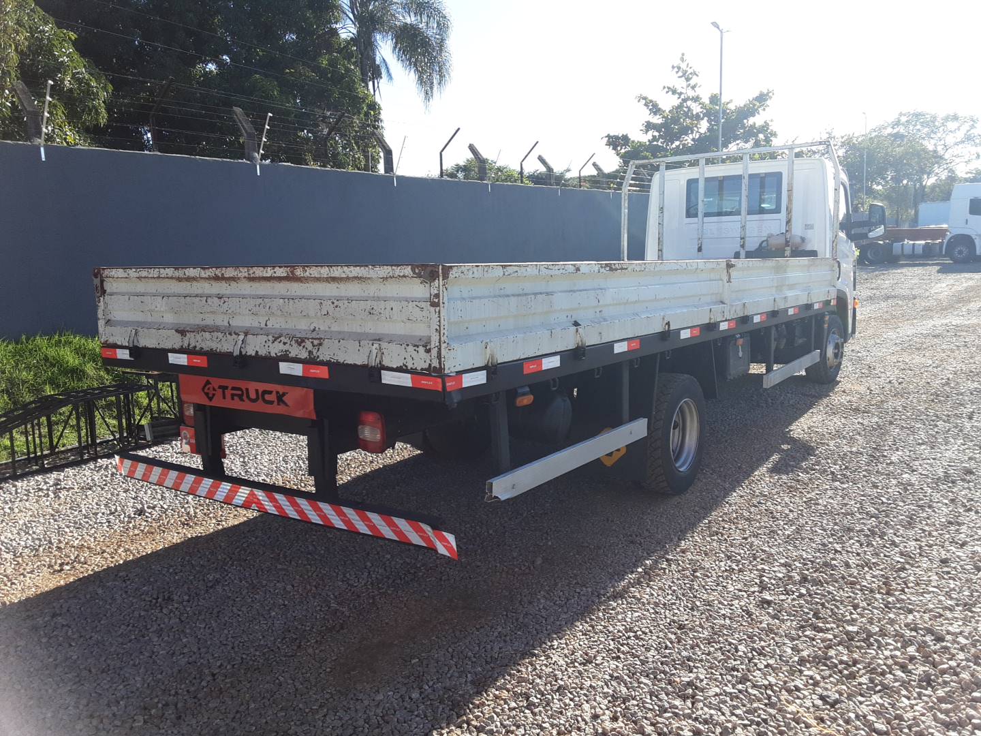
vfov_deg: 49.7
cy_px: 368
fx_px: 794
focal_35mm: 28
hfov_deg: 63.4
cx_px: 490
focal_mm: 2.9
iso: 40
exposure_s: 1/656
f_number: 1.9
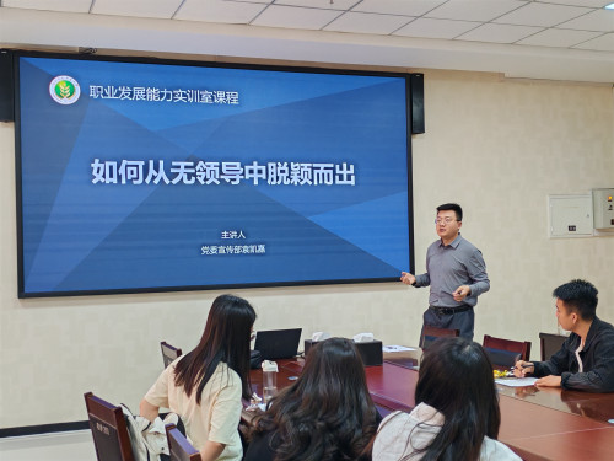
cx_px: 307
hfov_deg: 40.4
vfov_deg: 30.9
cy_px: 230
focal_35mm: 47
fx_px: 834
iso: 125
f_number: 1.95
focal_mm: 5.52
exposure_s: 1/100
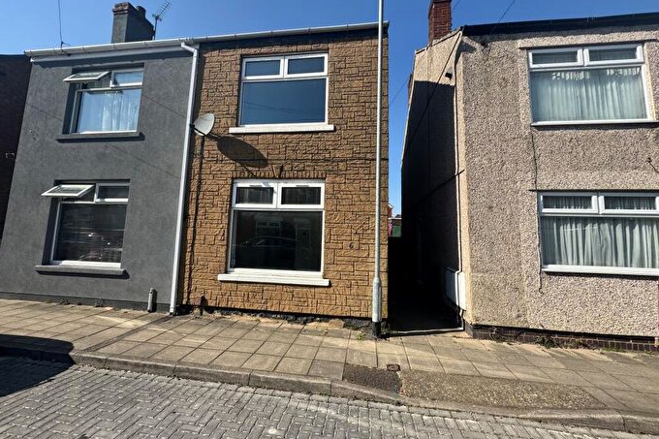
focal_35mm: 15
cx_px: 332
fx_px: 274
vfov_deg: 77.2
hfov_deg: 100.4
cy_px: 203
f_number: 2.2
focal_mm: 2.22
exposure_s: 1/1323
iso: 50
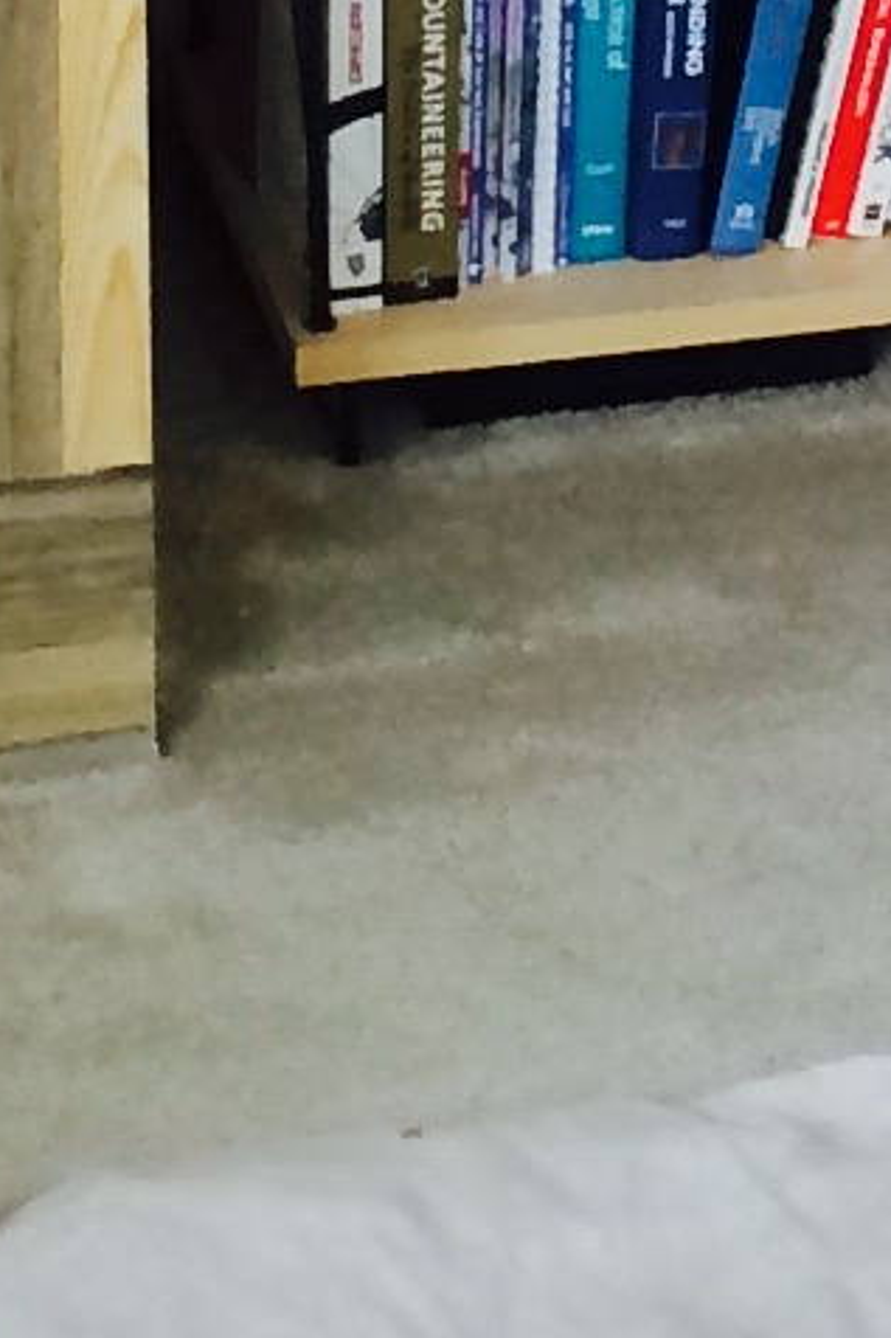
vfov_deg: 9.0
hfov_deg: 6.6
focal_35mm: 207
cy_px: -1875
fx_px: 7690
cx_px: 1026
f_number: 2.2
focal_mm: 4.15
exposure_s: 1/40
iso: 40
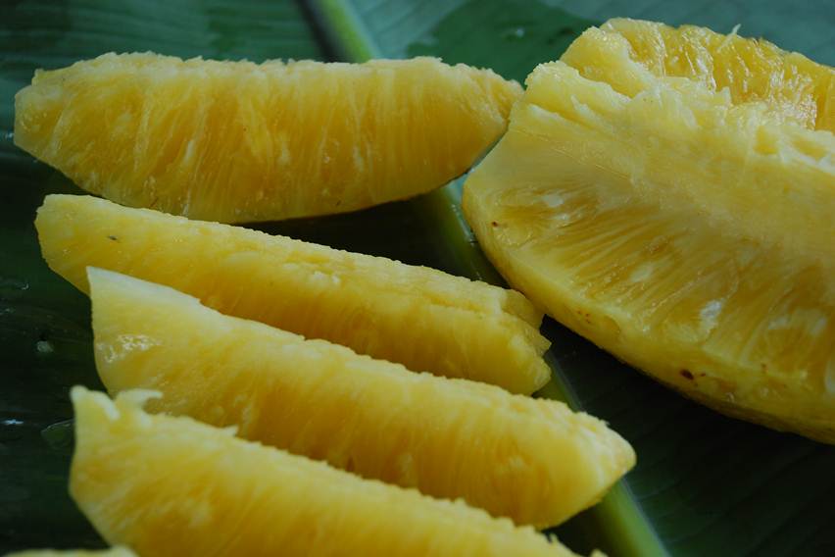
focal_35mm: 93
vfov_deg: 14.7
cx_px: 418
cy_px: 278
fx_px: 2157
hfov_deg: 21.9
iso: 320
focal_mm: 62
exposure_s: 1/160
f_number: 5.3
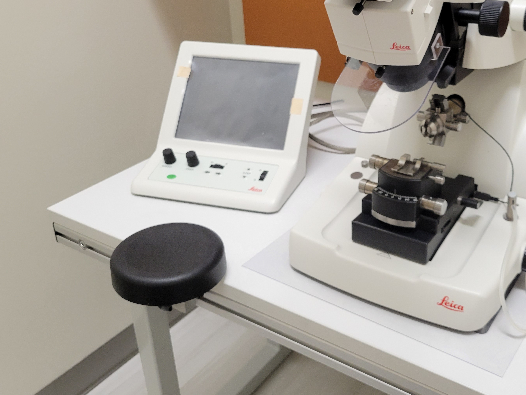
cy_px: 162
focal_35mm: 39
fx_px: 593
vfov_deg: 36.7
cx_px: 347
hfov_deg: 47.2
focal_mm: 5.4
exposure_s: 1/120
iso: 250
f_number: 1.8
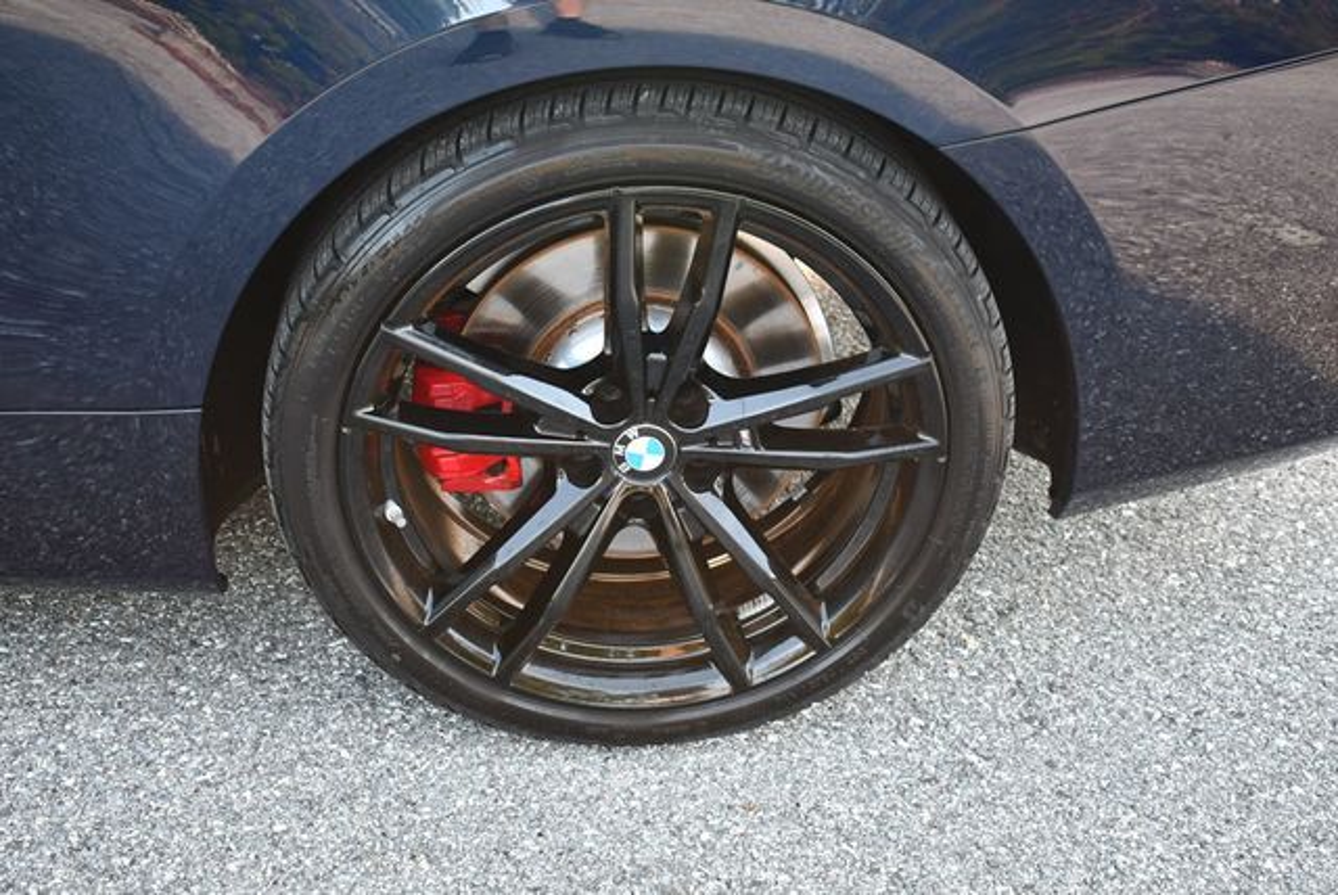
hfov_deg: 41.1
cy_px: 448
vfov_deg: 28.1
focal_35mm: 48
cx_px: 669
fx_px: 1786
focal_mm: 24
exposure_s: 1/250
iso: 800
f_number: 3.8
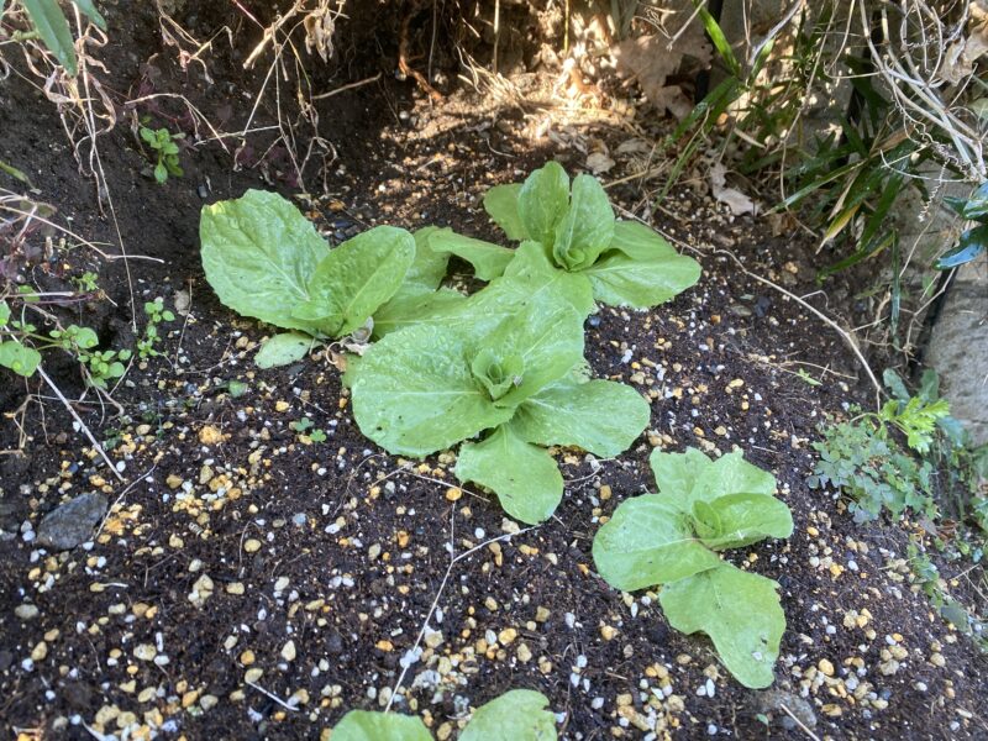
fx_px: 742
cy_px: 370
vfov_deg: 53.1
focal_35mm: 26
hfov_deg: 67.3
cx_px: 494
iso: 64
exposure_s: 1/121
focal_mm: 4.25
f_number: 1.8
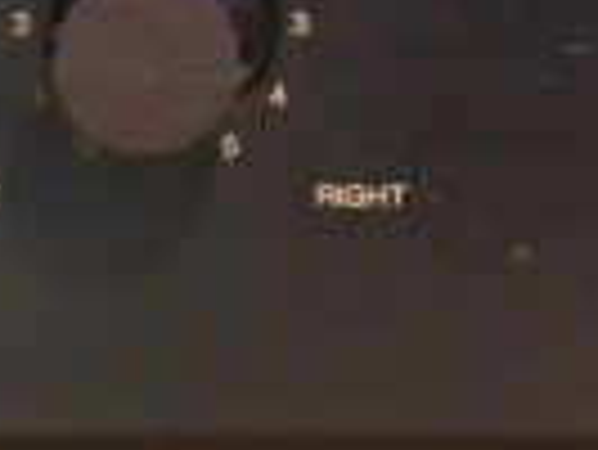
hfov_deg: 4.4
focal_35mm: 447
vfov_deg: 3.3
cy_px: -482
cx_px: 647
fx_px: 7729
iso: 400
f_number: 5.2
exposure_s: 1/4
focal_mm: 16.5
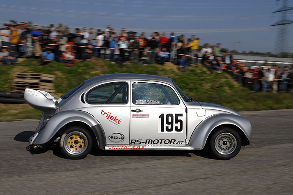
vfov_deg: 26.5
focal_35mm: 51
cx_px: 146
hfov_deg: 38.9
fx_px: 415
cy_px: 98
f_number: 16
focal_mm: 34
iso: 100
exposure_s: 1/250
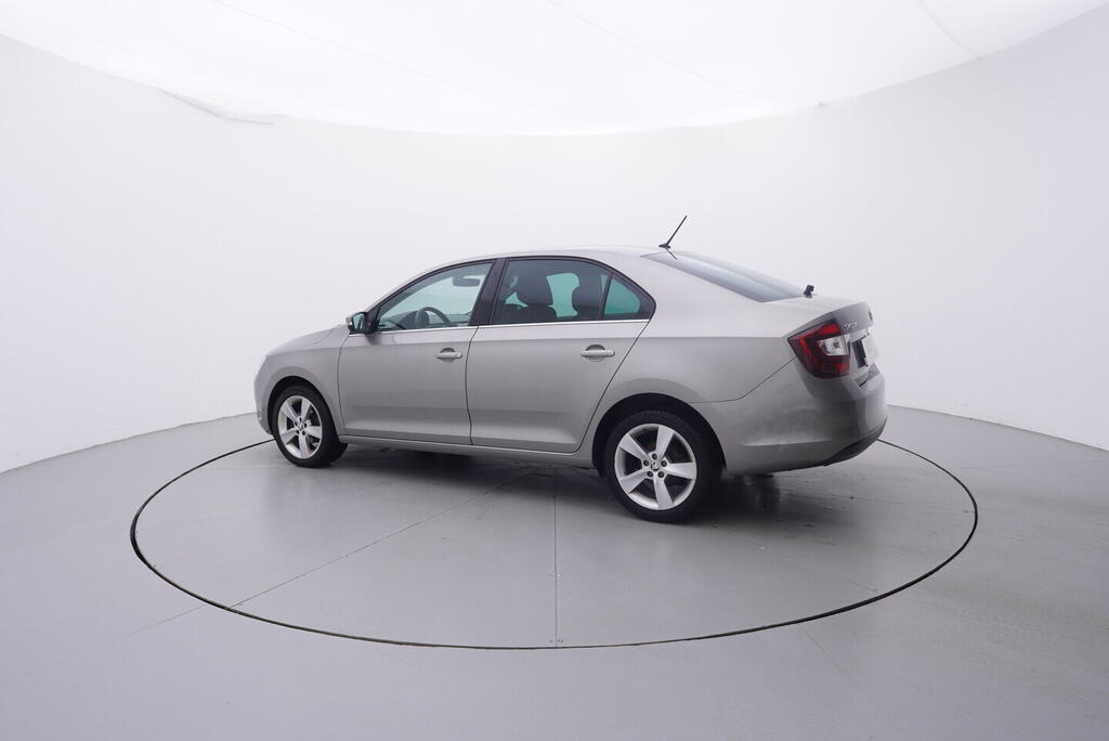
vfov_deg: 56.2
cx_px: 554
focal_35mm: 22
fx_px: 693
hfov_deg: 77.3
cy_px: 370
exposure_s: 1/80
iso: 200
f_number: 5
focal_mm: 15
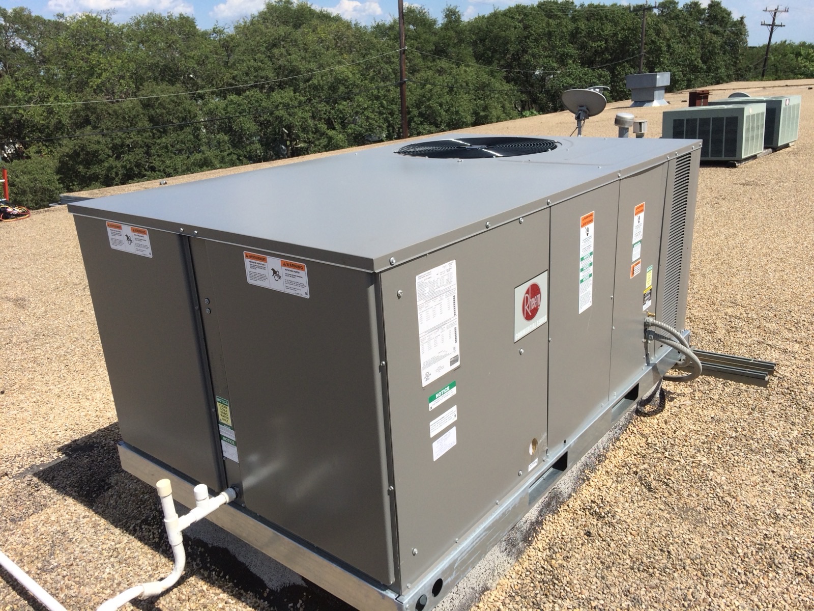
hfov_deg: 61.7
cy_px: 306
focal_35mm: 29
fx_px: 682
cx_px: 407
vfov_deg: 48.2
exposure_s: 1/2564
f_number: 2.2
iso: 32
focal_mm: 4.15
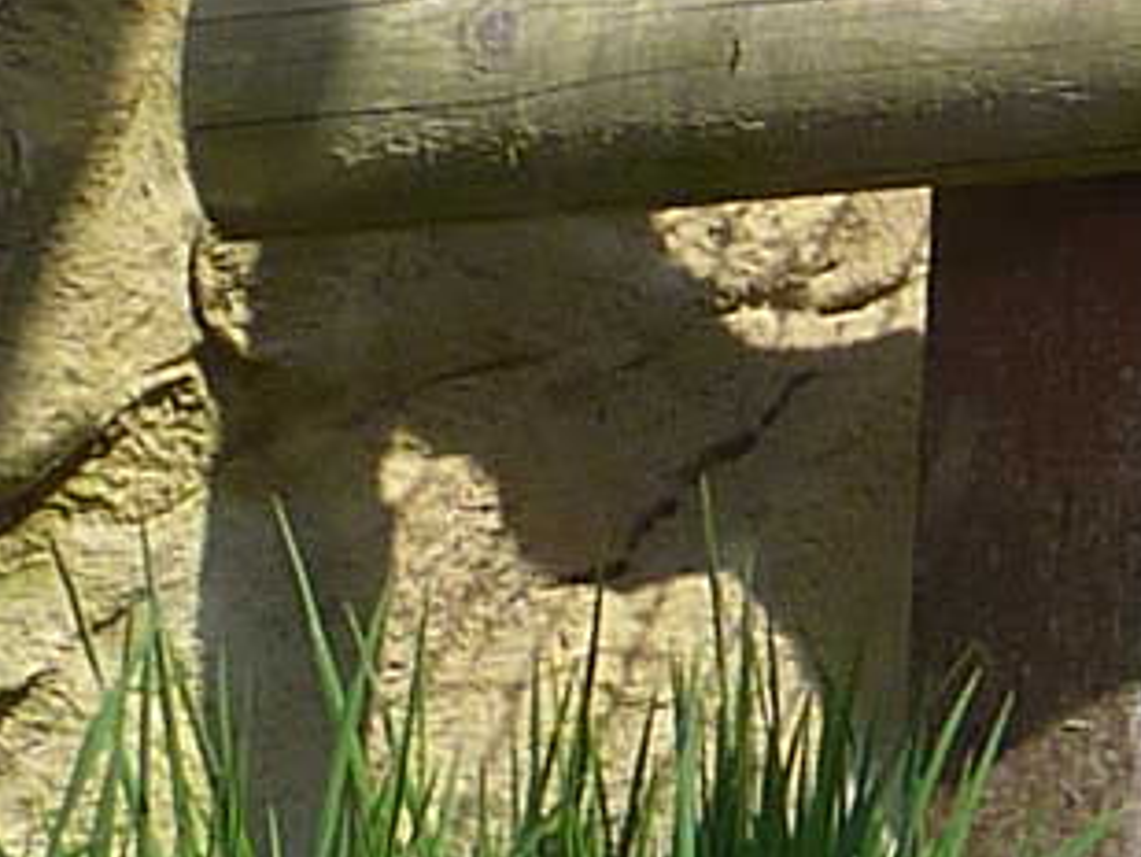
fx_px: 13651
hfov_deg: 4.7
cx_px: 2300
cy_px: 898
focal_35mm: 414
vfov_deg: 3.6
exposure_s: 1/400
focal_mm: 7.3
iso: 80
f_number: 4
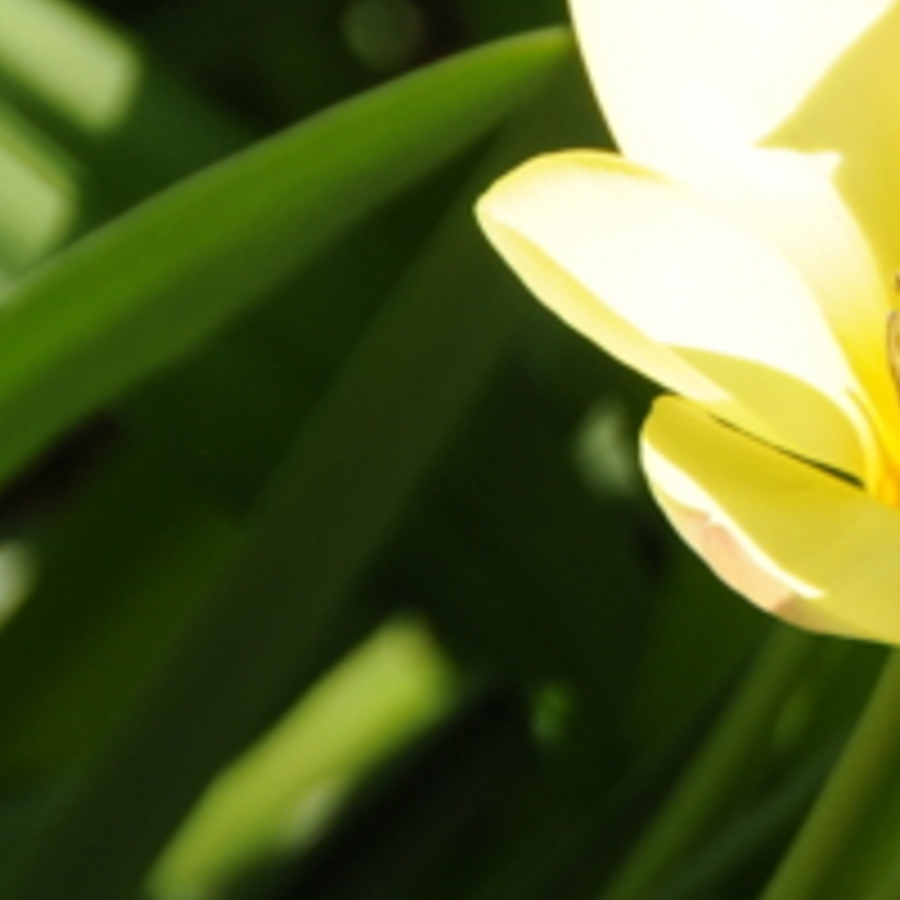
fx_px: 25415
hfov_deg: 2.0
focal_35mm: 864
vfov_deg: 2.0
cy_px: 290
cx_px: 1598
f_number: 10
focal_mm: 170
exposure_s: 1/250
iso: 320
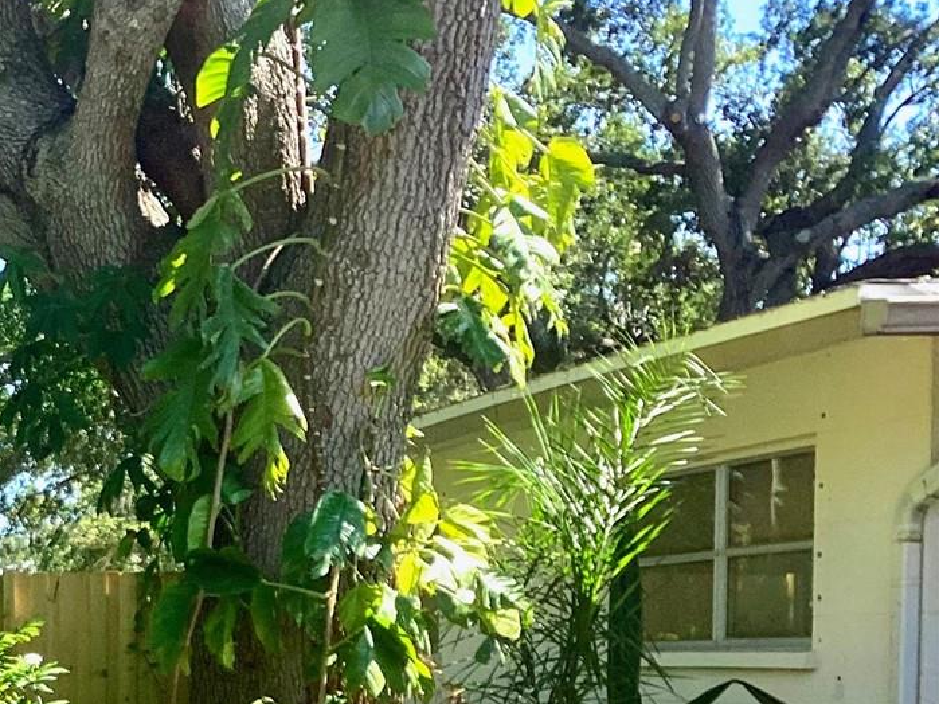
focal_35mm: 71
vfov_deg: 19.9
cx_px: -134
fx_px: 1926
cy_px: 750
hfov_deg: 25.1
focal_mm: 3.3
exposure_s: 1/429
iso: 25
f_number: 2.4
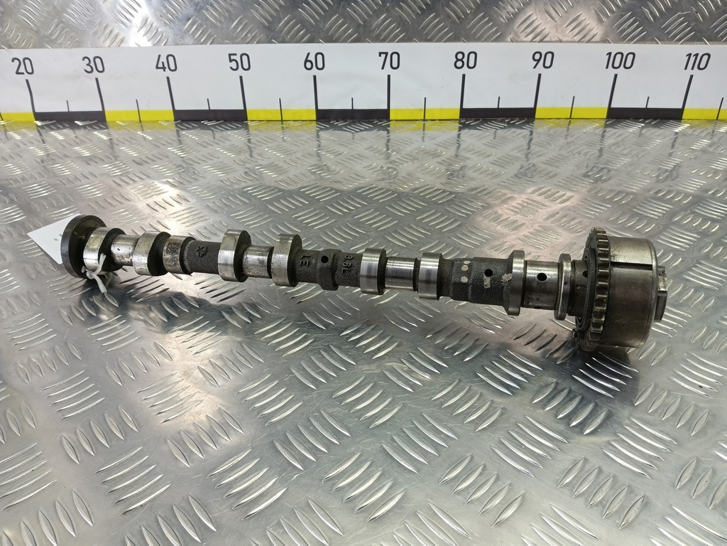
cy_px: 273
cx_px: 364
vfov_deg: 58.9
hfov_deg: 73.9
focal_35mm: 23
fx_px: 483
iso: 115
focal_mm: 4.11
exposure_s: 1/50
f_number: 1.6
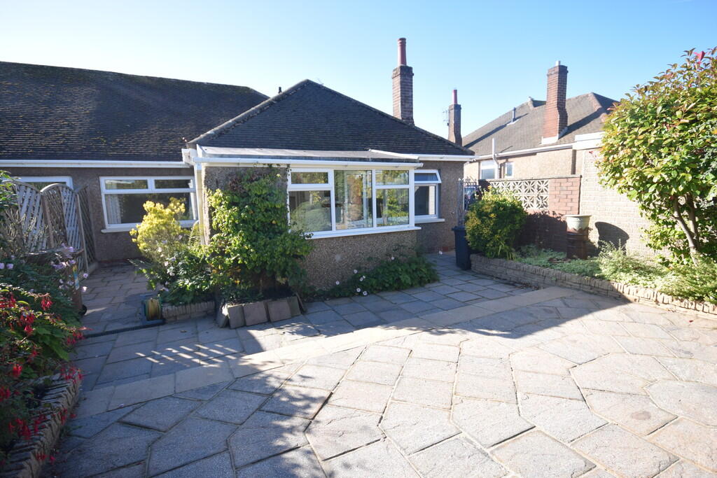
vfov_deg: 67.4
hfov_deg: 90.0
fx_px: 359
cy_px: 239
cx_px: 358
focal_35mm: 18
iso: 320
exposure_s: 1/250
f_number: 8
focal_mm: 12
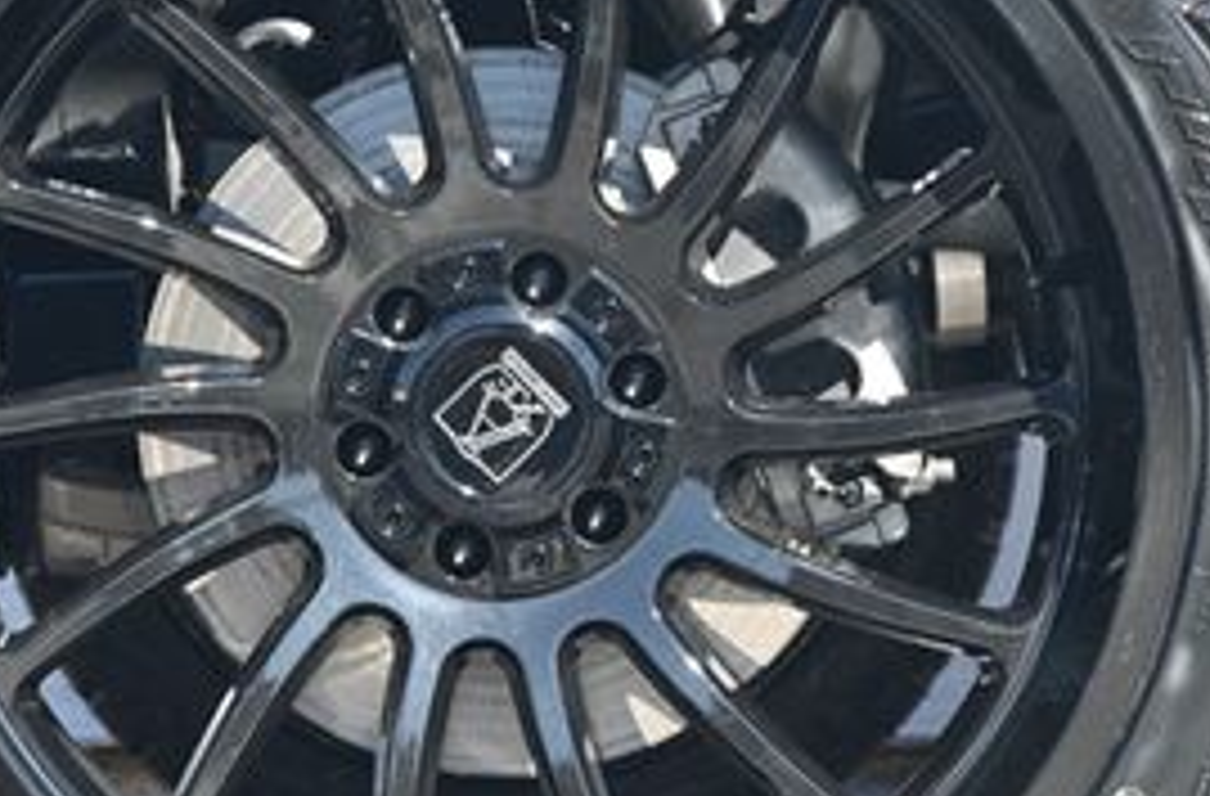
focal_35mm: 143
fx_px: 4787
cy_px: 398
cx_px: 481
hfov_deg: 14.4
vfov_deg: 9.5
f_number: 5.6
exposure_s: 1/250
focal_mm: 40
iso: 320
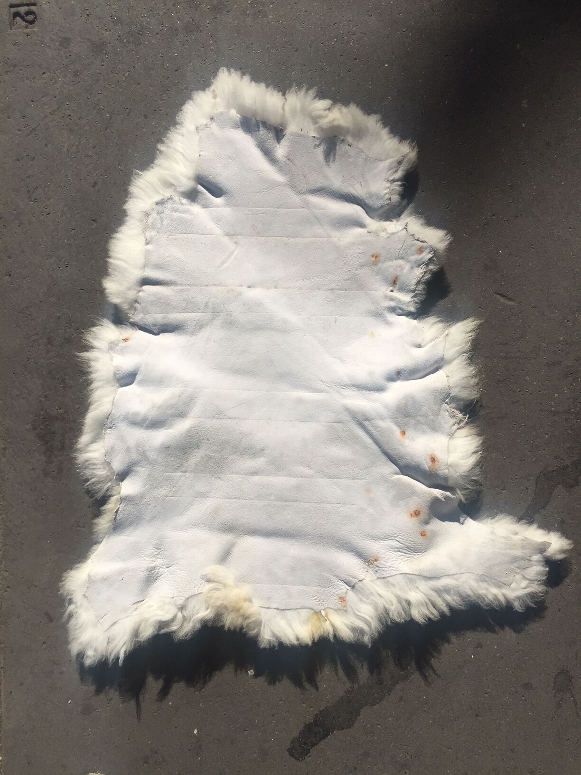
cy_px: 388
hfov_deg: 48.2
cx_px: 290
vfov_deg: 61.7
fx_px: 649
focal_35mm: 29
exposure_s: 1/3300
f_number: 2.2
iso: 32
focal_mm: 4.15
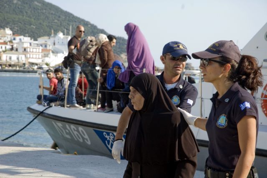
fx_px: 778
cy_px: 89
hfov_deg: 19.5
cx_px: 134
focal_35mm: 105
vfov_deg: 13.0
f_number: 8
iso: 200
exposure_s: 1/250
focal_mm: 70
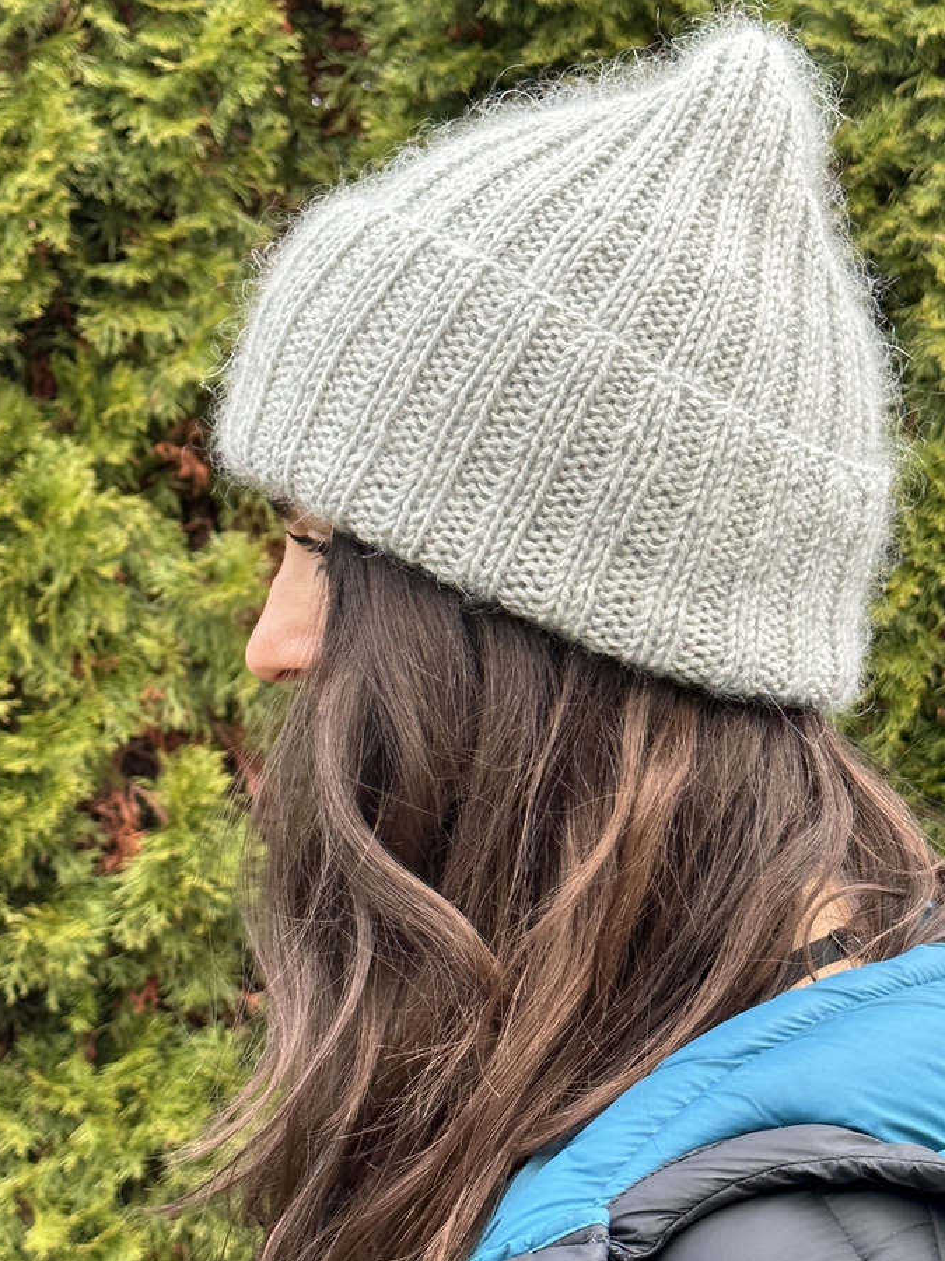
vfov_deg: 30.2
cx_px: 556
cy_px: 772
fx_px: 2330
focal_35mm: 64
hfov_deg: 22.9
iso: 64
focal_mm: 6.86
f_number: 1.78
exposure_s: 1/165
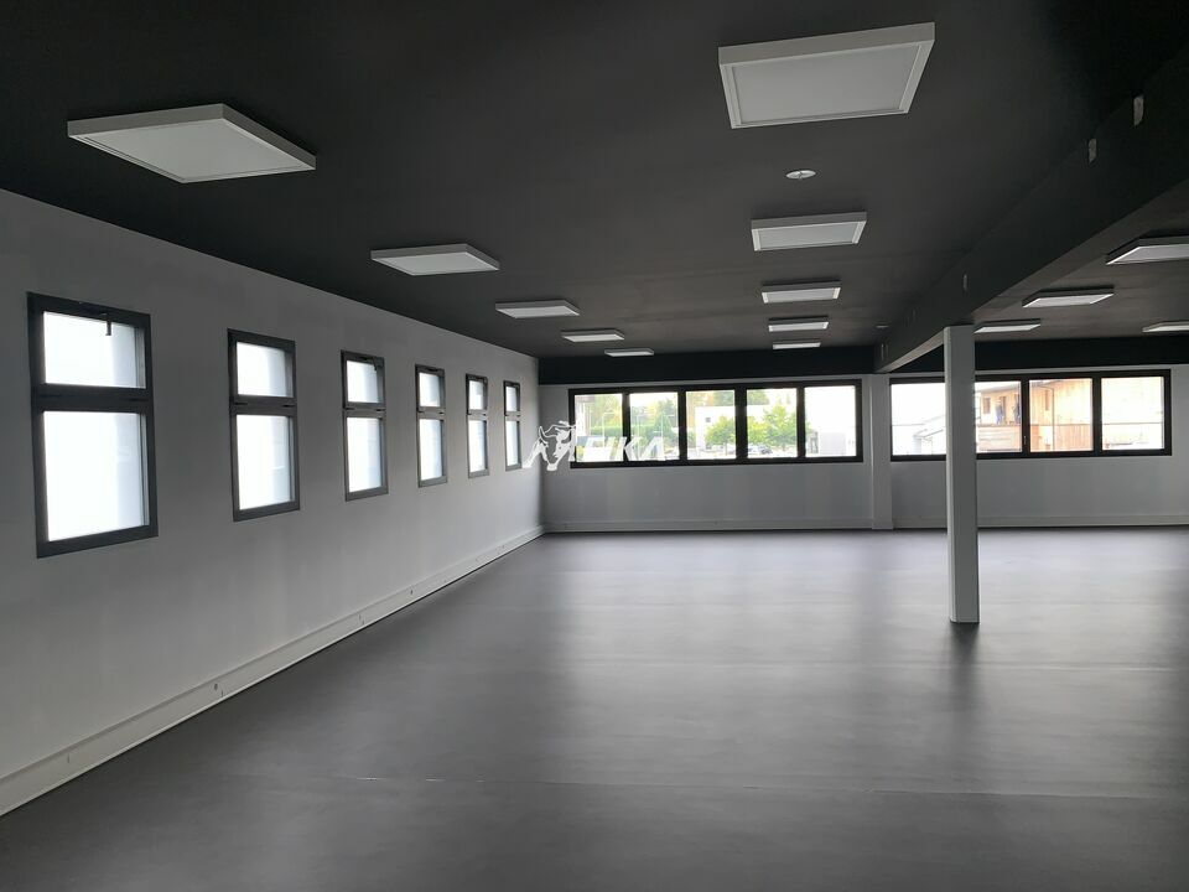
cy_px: 446
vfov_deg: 53.1
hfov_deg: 67.3
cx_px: 594
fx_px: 893
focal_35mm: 26
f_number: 1.8
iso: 25
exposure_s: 1/18
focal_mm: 4.25
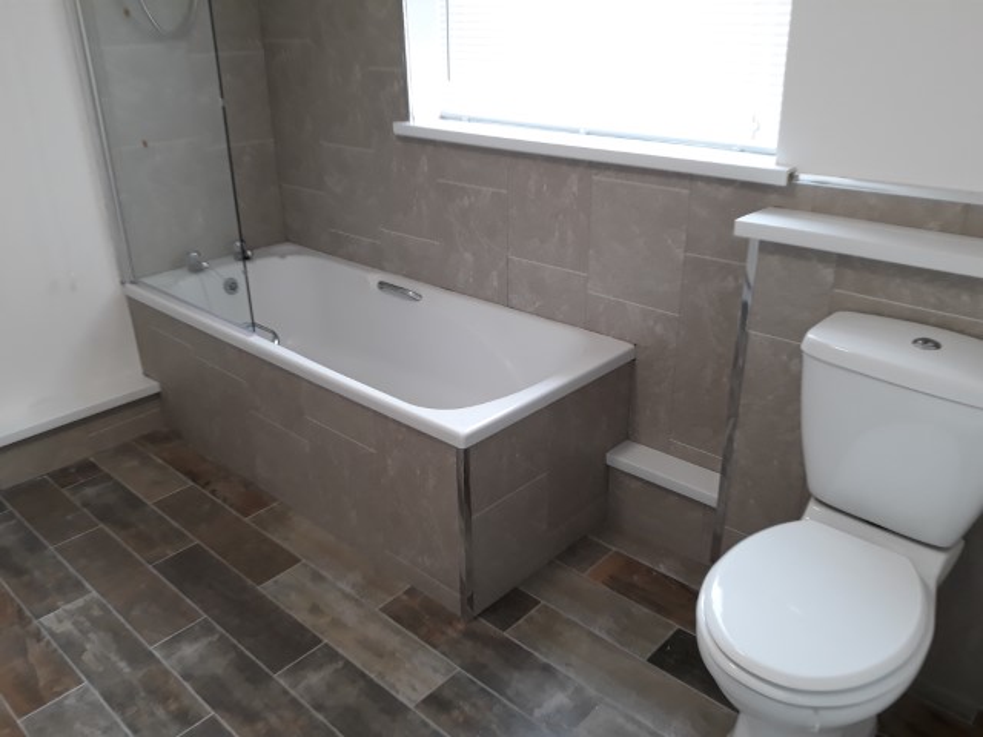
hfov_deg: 65.3
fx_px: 767
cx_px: 492
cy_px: 368
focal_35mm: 27
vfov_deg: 51.4
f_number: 1.7
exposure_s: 1/50
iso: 64
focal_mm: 3.71
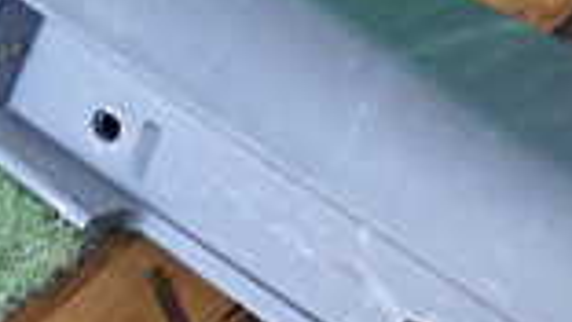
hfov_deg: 13.9
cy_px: -70
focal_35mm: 151
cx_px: -48
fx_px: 2292
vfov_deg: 8.0
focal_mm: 6.37
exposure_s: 1/125
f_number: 2.5
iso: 640
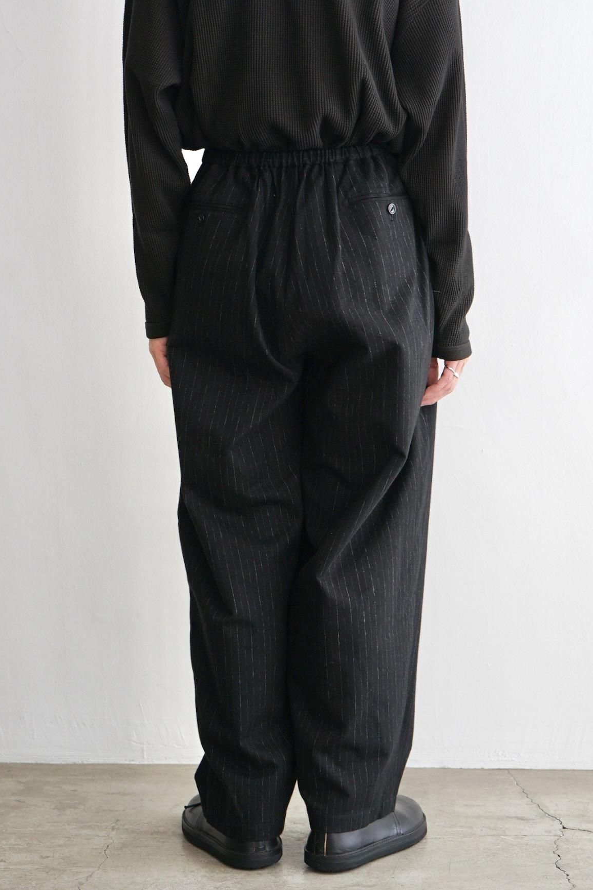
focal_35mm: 57
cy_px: 460
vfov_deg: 35.1
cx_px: 287
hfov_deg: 23.8
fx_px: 1408
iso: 400
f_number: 5
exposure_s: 1/60
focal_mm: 55
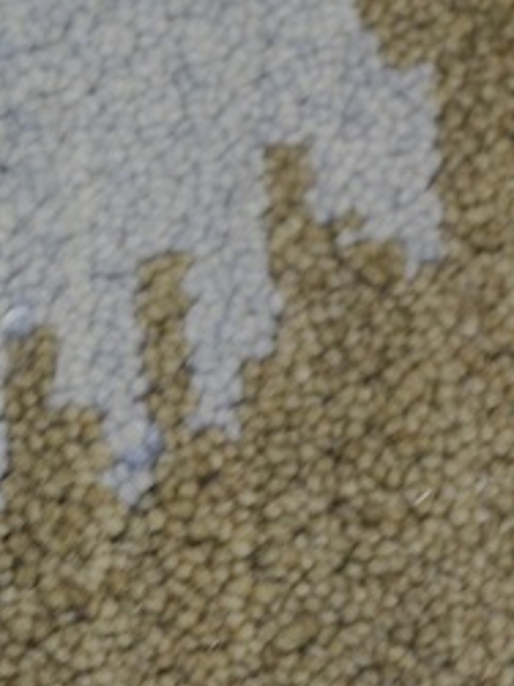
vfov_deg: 8.0
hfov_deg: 5.9
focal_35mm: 248
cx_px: -232
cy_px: 558
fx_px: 4914
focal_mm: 48
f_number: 5.3
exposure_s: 1/60
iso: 560
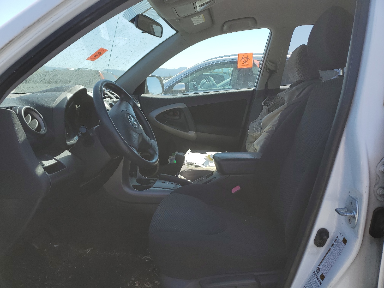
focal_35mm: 26
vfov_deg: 53.1
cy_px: 144
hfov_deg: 67.3
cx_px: 192
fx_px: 288
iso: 50
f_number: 1.5
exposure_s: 1/1429
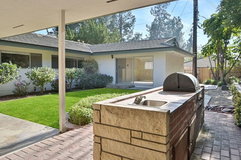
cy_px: 73
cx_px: 118
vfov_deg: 49.9
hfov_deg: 70.1
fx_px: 172
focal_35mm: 26
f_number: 11
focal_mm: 18.5
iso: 400
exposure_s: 1/125
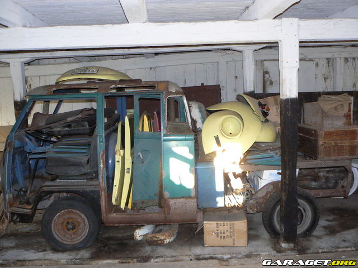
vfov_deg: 39.7
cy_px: 134
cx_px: 179
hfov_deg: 51.4
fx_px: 372
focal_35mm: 36
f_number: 2.8
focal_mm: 6
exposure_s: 1/30
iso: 200
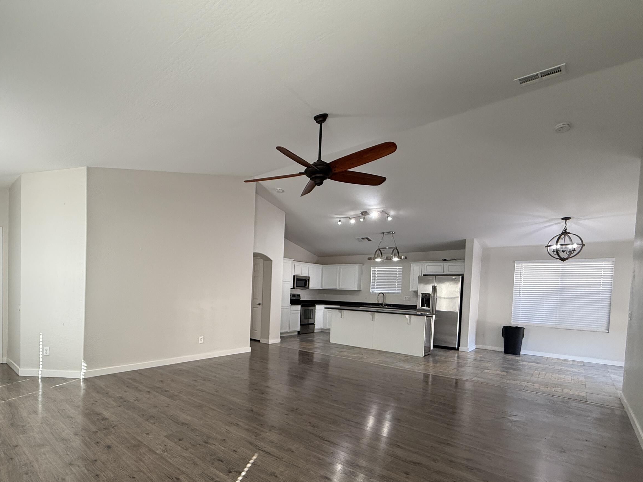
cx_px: 230
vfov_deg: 70.4
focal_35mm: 18
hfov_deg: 85.5
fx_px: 334
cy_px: 301
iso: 160
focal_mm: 2.22
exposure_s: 1/120
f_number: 2.2
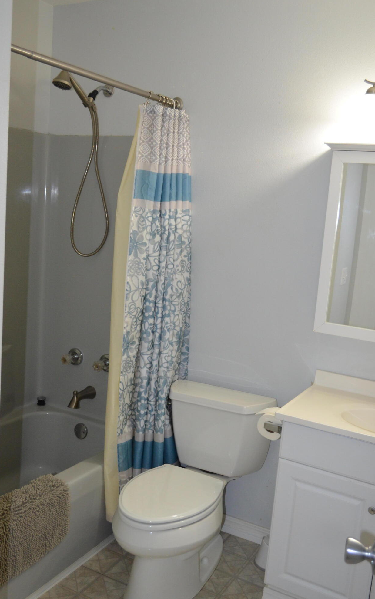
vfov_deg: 52.7
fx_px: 605
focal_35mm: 37
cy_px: 300
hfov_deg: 34.4
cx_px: 183
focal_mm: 24
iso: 1000
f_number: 4
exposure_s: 1/60
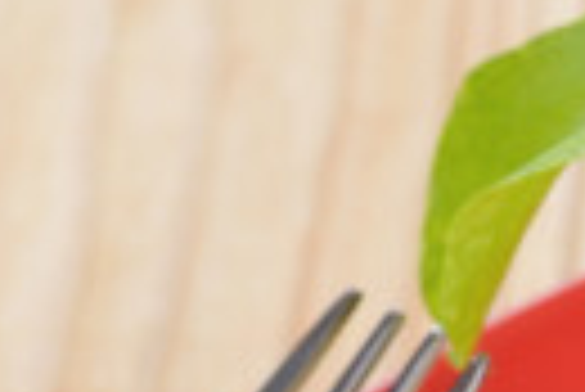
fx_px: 6393
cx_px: 1352
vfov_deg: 3.5
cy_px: 629
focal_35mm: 393
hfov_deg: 5.1
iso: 100
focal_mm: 50
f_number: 8
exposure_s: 1/100
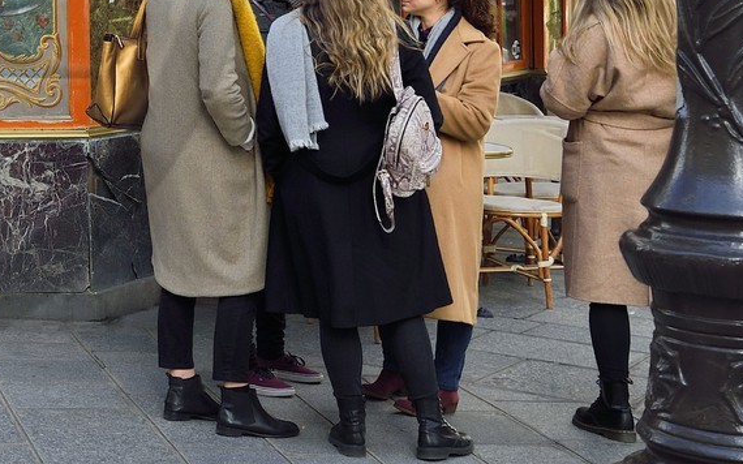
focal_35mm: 83
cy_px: -134
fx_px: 1680
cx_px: -284
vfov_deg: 15.0
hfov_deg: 21.8
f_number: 8
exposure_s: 1/160
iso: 400
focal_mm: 29
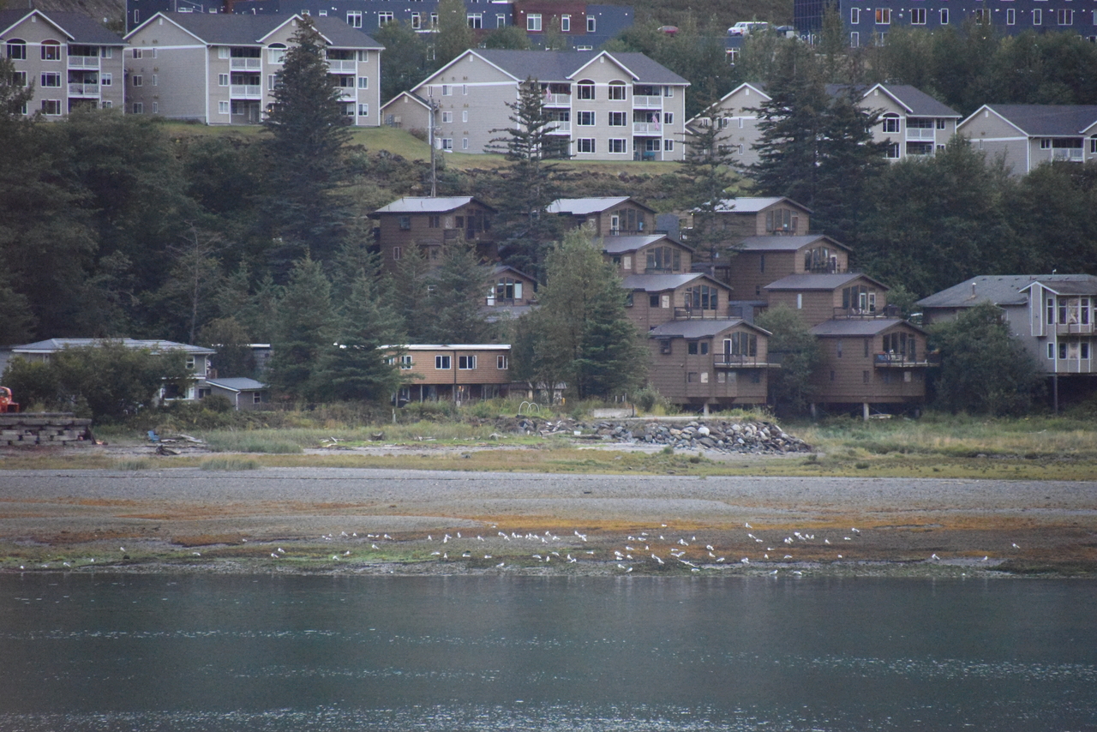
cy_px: 366
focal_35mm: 300
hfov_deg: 6.9
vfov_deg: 4.6
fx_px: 9143
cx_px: 548
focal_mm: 300
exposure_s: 1/640
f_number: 6.3
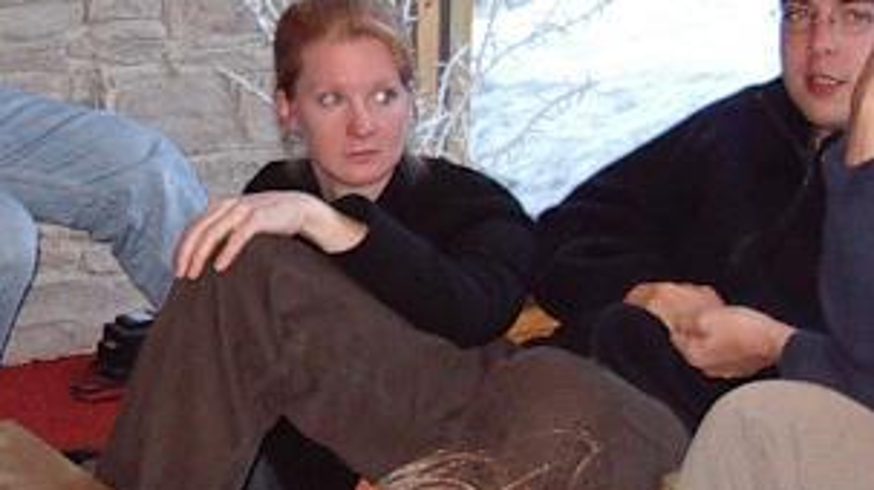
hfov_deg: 15.2
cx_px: 69
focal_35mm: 140
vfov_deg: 8.6
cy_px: 184
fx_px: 3242
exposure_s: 1/60
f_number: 2.6
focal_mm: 5.8
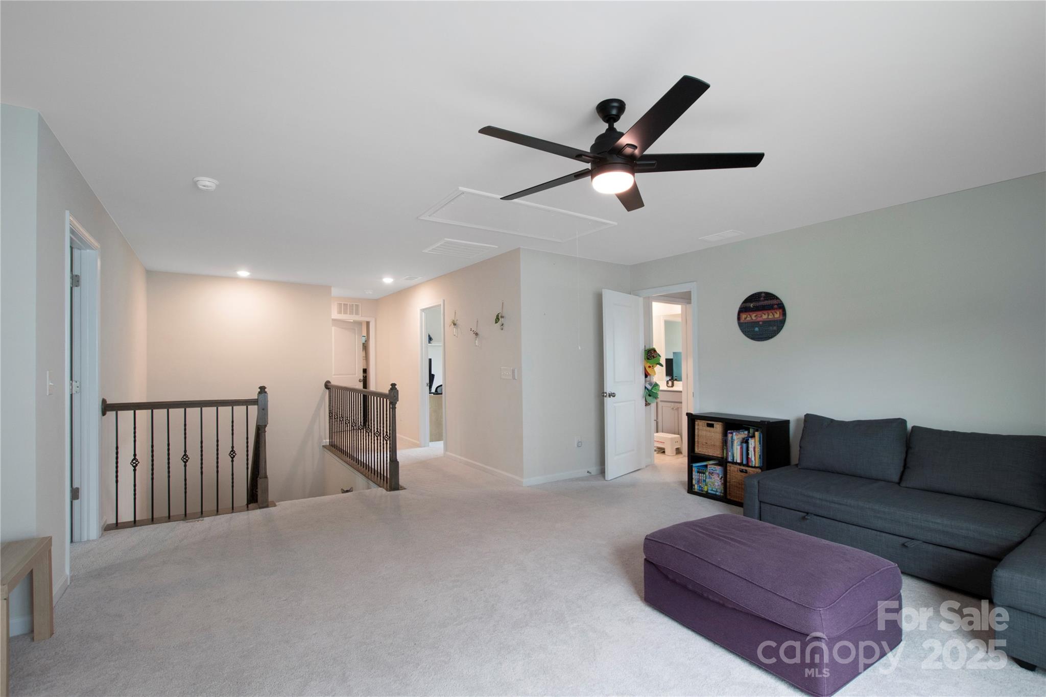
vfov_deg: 77.3
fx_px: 436
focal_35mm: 15
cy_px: 348
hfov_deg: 100.4
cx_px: 523
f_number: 5
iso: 640
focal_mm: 10
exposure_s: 1/20
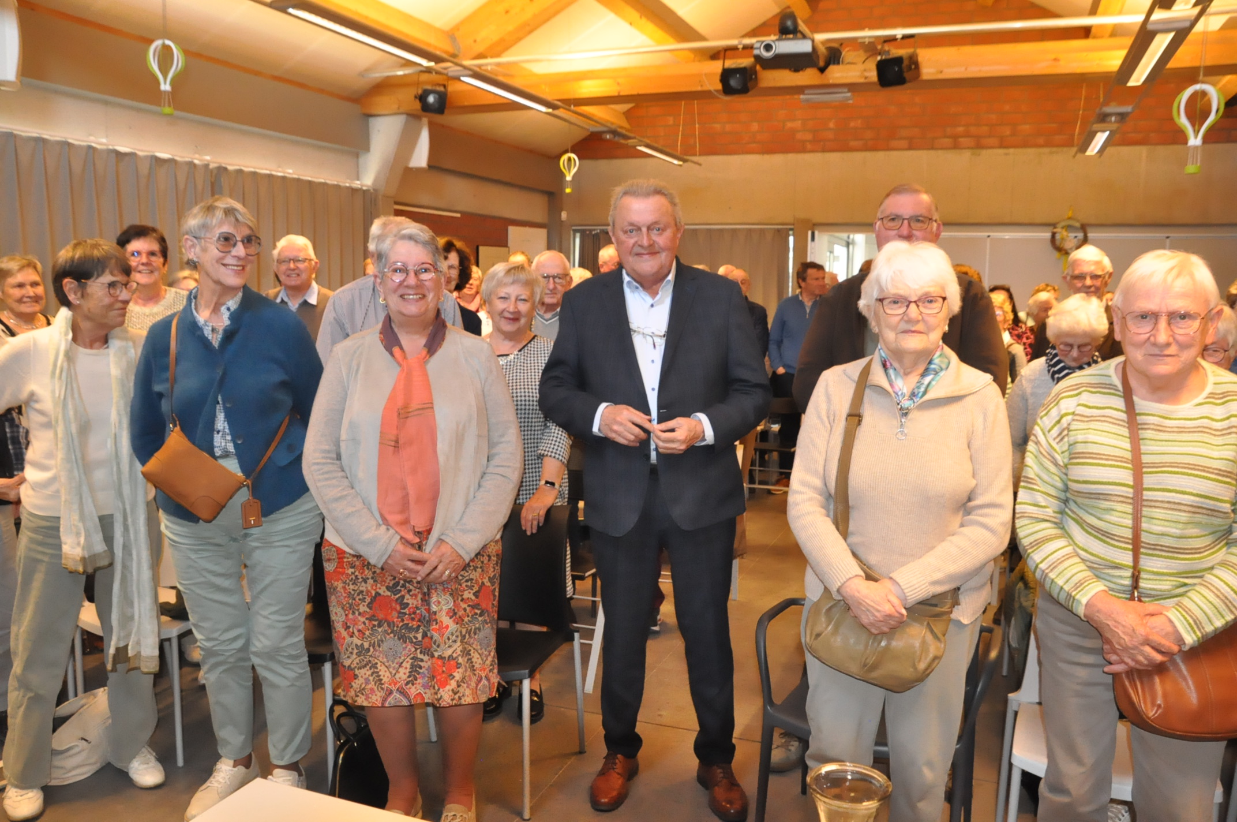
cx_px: 618
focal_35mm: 30
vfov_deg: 43.5
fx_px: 1030
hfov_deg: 62.0
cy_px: 411
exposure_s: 1/60
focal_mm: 20
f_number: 5.6
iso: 3200
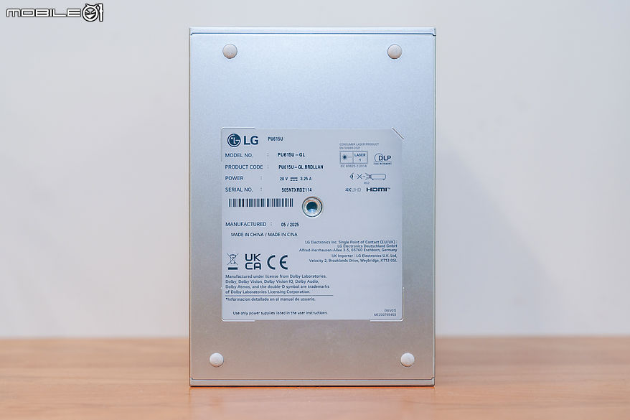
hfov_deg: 29.2
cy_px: 210
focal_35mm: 69
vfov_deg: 19.7
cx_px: 315
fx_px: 1207
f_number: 5.6
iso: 1000
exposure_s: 1/80
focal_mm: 69
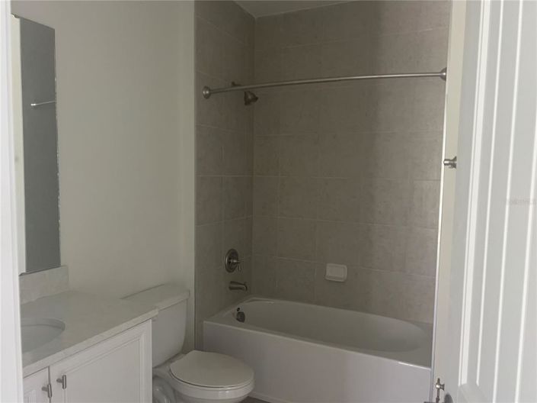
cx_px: 268
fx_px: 403
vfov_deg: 53.0
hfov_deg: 67.3
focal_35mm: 26
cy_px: 202
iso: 200
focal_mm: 5.7
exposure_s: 1/60
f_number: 1.5
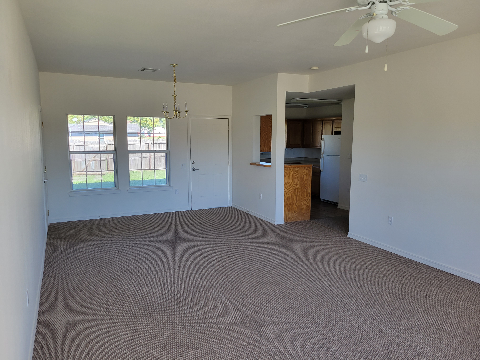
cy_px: 180
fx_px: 361
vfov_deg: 53.1
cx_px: 240
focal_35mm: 26
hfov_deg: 67.3
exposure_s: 1/119
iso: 64
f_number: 1.8
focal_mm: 5.4
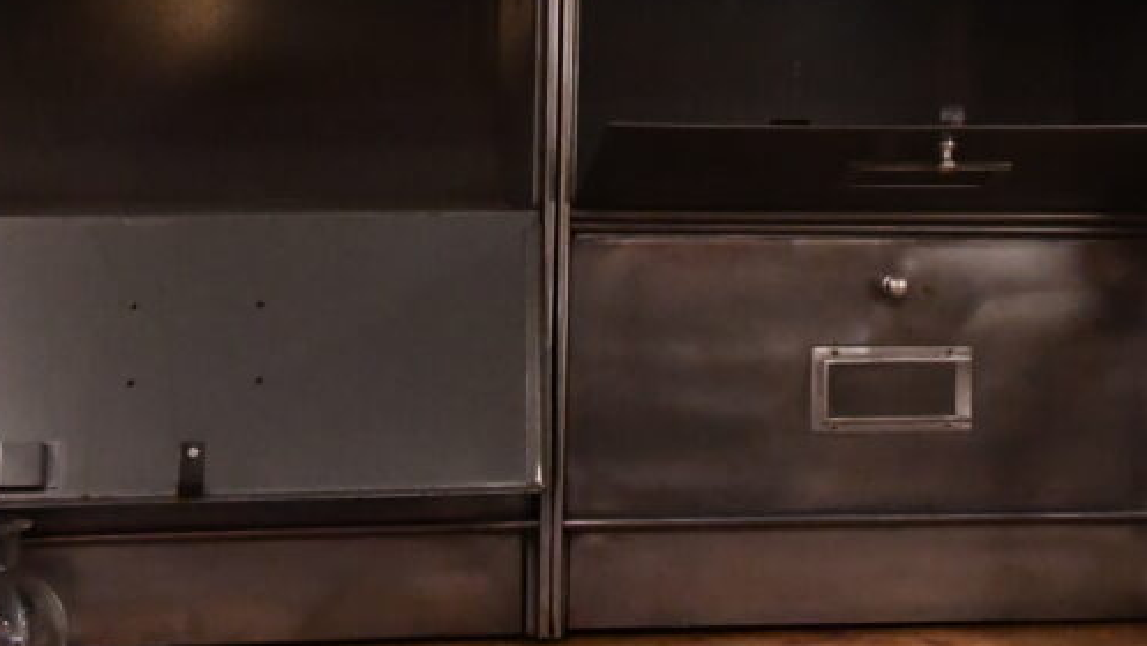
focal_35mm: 110
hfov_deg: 19.3
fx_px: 3347
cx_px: 893
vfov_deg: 10.8
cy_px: -112
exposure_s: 1/50
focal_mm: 34
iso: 8000
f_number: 10
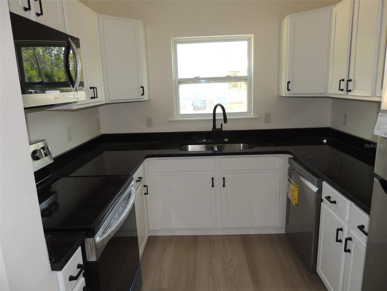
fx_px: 268
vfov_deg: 56.8
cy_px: 146
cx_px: 194
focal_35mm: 24
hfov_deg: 71.6
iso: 100
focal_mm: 4.3
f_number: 3
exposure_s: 1/60
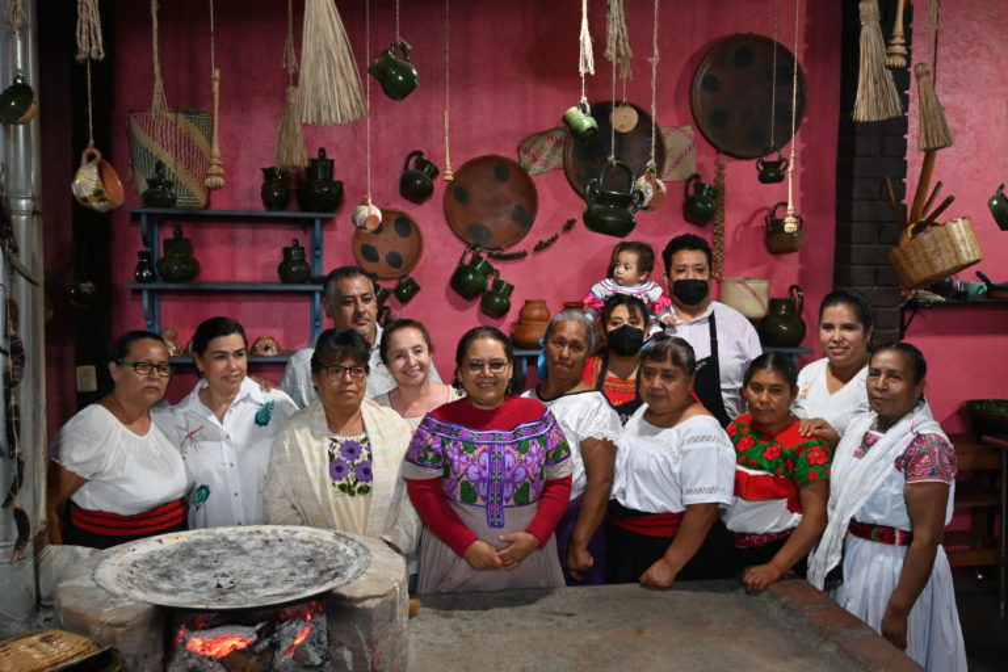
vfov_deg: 35.5
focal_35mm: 38
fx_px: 1050
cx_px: 504
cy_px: 336
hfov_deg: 51.3
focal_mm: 25
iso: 3600
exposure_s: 1/60
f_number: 4.2
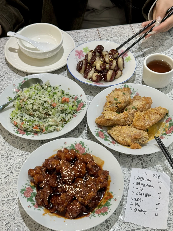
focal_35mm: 52
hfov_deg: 28.0
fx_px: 346
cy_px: 120
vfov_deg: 36.8
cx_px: 85
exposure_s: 1/50
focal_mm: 6.76
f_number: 1.78
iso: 64
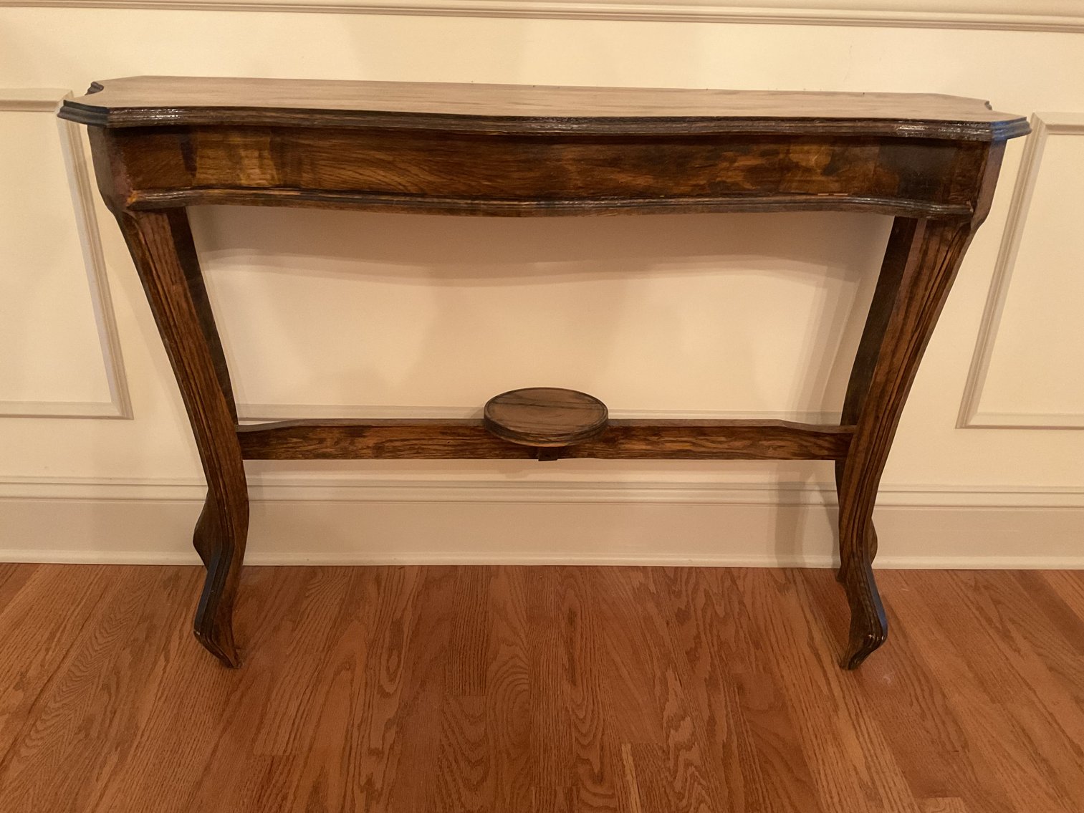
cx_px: 542
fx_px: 908
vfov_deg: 48.2
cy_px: 406
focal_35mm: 29
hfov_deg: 61.7
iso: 250
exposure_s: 1/40
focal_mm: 3
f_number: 1.8
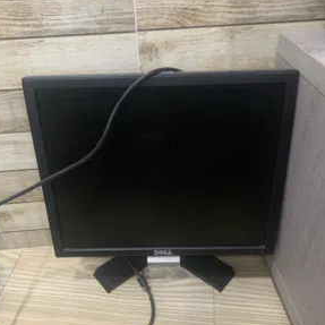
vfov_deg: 51.0
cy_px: 177
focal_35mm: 32
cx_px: 157
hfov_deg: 51.1
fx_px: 340
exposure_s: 1/36
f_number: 1.8
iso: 400
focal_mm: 4.25
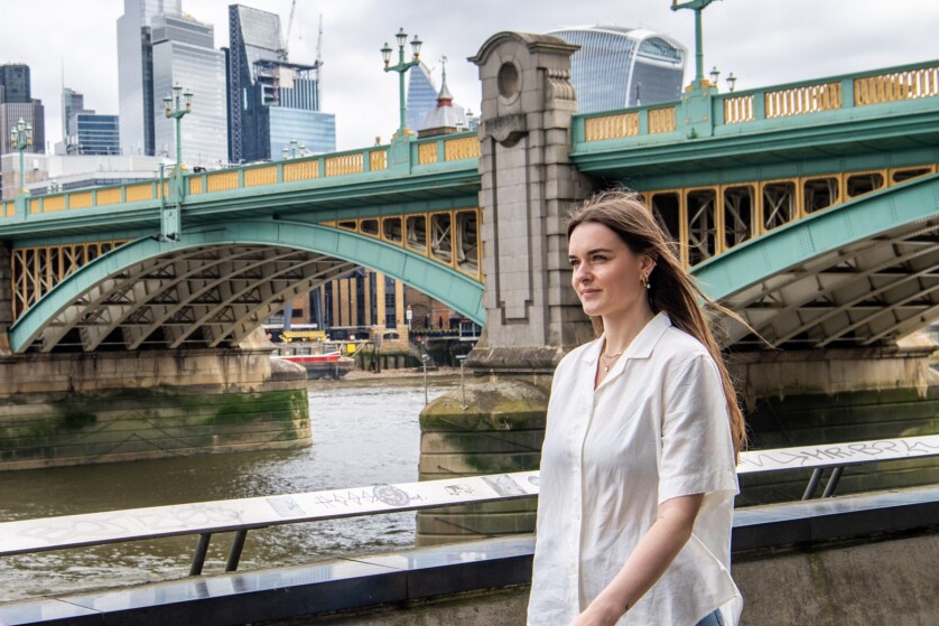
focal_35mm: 63
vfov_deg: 21.6
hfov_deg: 31.8
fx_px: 1643
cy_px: 305
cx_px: 360
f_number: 8
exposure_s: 1/800
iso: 400
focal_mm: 44
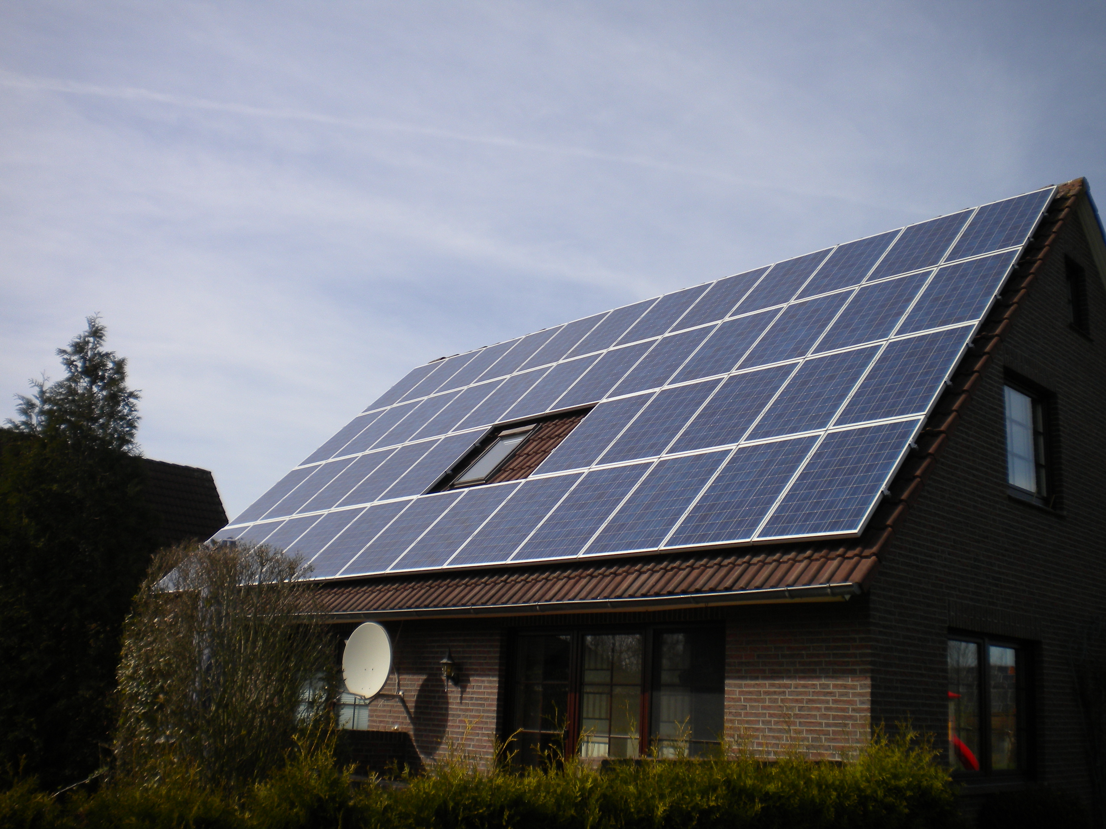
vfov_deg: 40.7
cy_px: 414
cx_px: 553
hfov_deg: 52.6
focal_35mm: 35
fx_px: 1118
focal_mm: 6.3
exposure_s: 1/825
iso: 80
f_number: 4.6
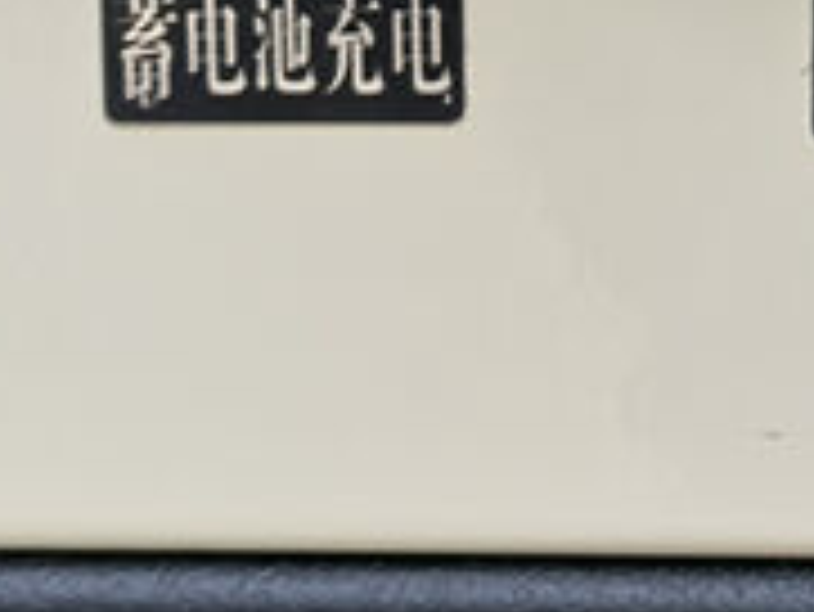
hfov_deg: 12.7
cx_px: 1142
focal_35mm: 149
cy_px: -410
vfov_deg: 9.6
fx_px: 3506
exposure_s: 1/253
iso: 100
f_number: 1.9
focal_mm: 5.52
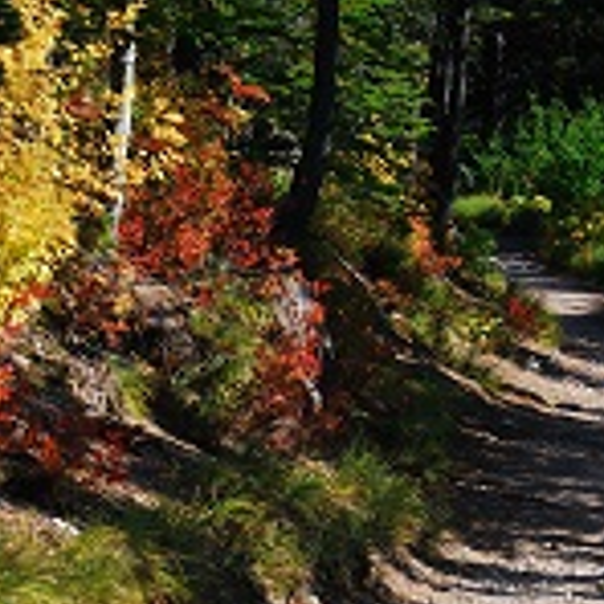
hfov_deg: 5.5
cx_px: 412
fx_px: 6260
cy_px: 306
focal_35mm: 317
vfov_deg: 5.5
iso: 100
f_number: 5.6
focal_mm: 95
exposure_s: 1/50
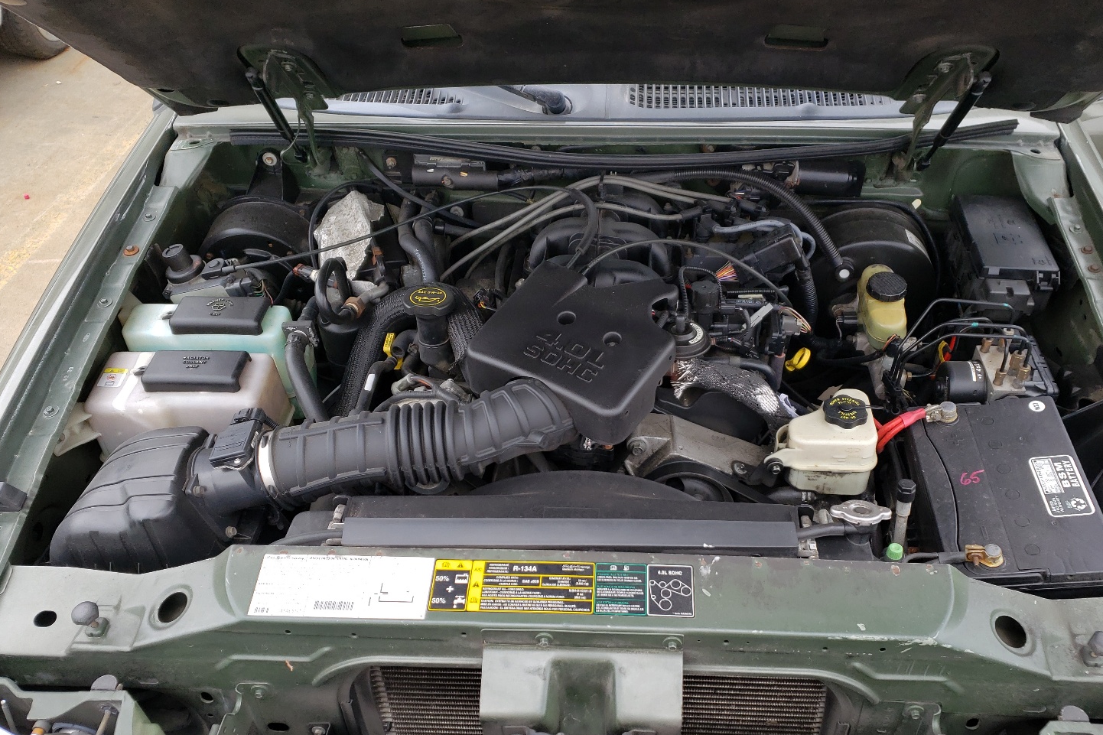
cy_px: 439
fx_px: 919
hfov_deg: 61.9
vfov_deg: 43.4
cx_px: 594
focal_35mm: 30
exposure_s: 1/370
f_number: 1.5
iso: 50
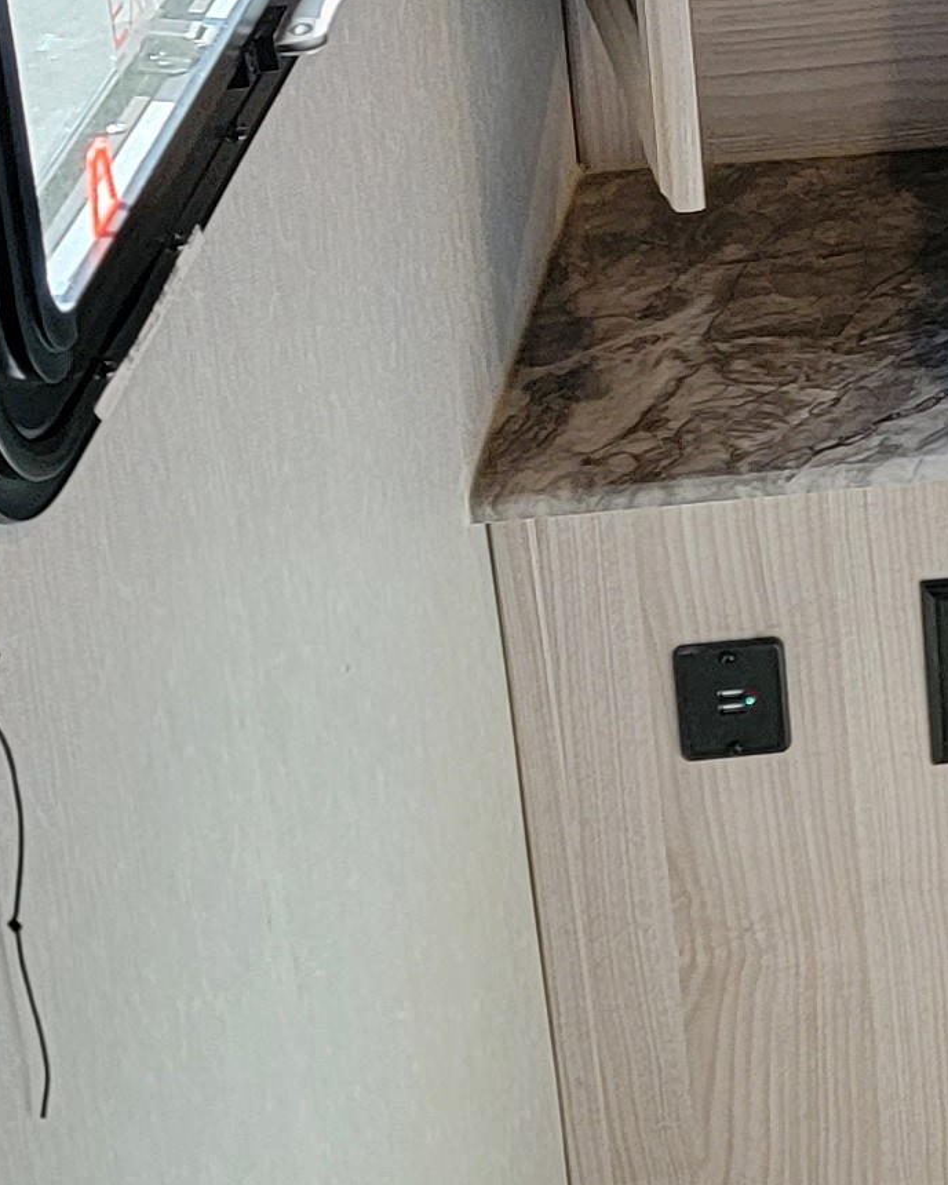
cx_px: 1925
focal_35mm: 109
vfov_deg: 16.6
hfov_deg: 12.4
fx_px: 3823
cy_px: -350
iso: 200
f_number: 1.8
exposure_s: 1/60
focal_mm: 6.7
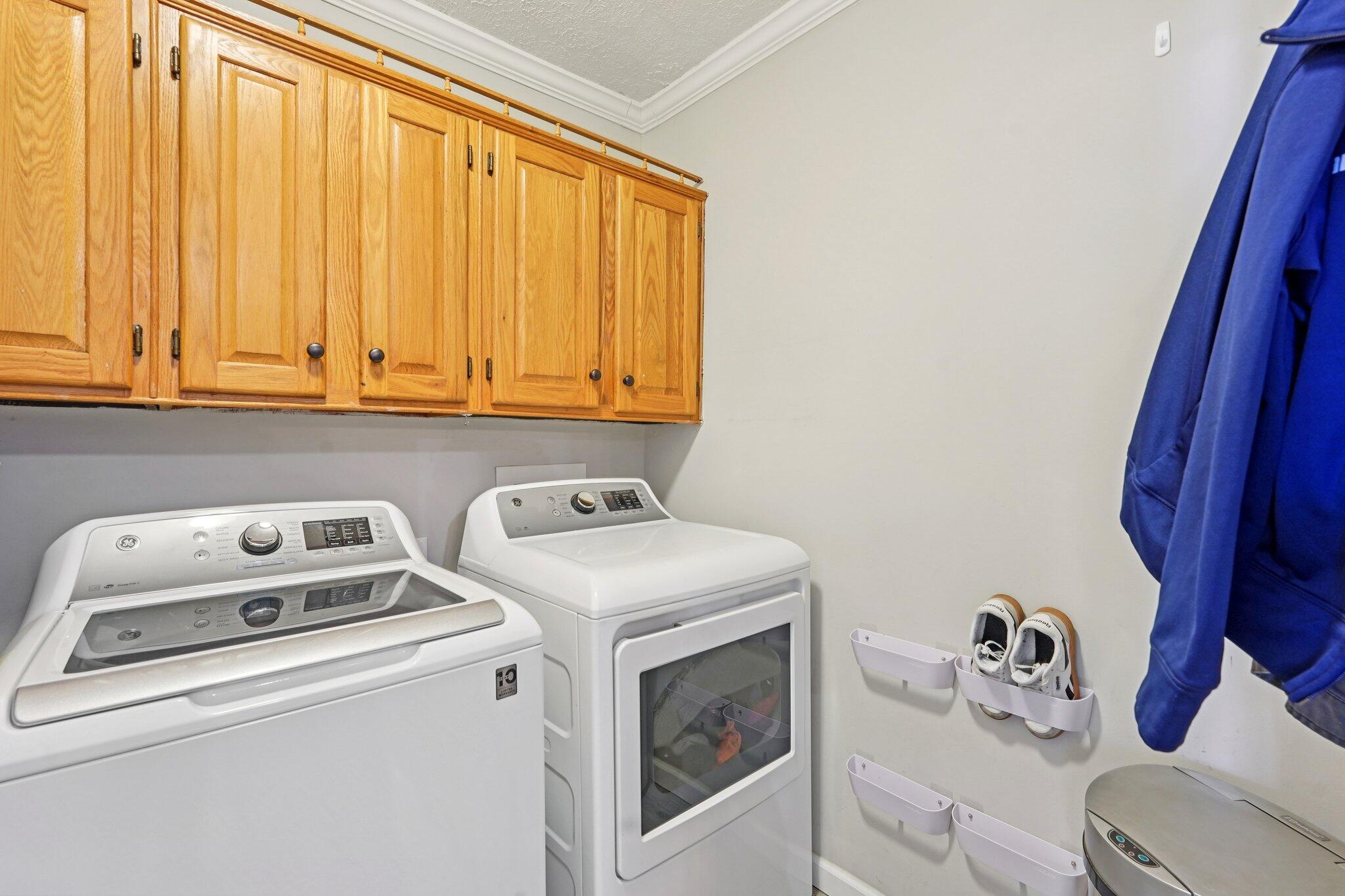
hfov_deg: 96.7
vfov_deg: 73.7
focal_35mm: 16
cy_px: 448
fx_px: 598
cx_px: 672
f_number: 8
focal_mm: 16
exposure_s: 1/5
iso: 400
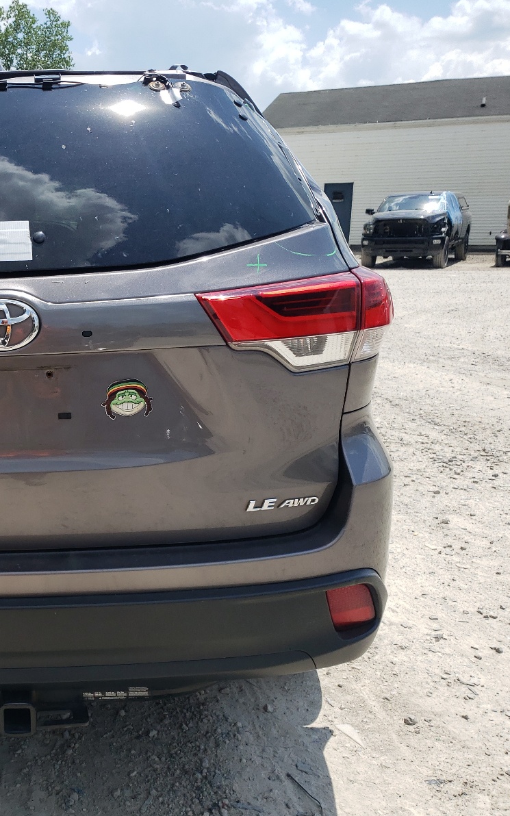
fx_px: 823
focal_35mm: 37
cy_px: 409
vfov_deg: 52.7
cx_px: 0
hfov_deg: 31.8
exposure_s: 1/3333
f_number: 1.5
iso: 50
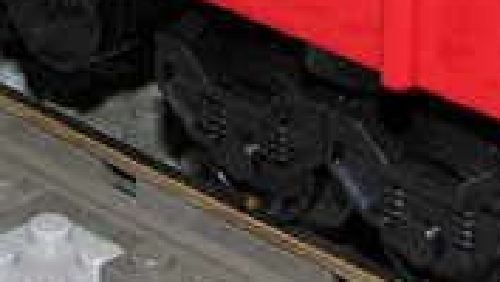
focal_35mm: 172
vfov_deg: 6.9
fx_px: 2283
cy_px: -209
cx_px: 203
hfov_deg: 12.5
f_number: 2.8
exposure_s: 1/60.1
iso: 50
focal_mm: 8.9
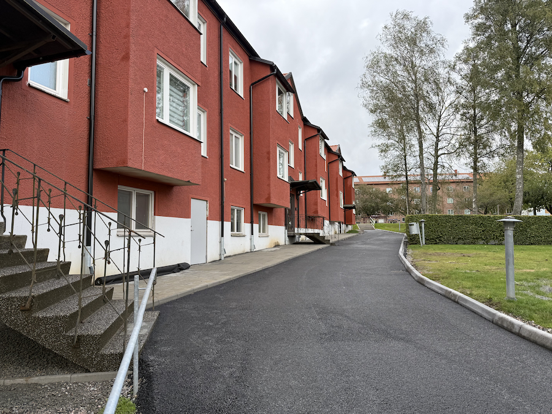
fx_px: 383
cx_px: 276
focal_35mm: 24
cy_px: 207
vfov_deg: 56.8
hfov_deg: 71.6
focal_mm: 6.76
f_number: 1.78
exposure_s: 1/1075
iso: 80
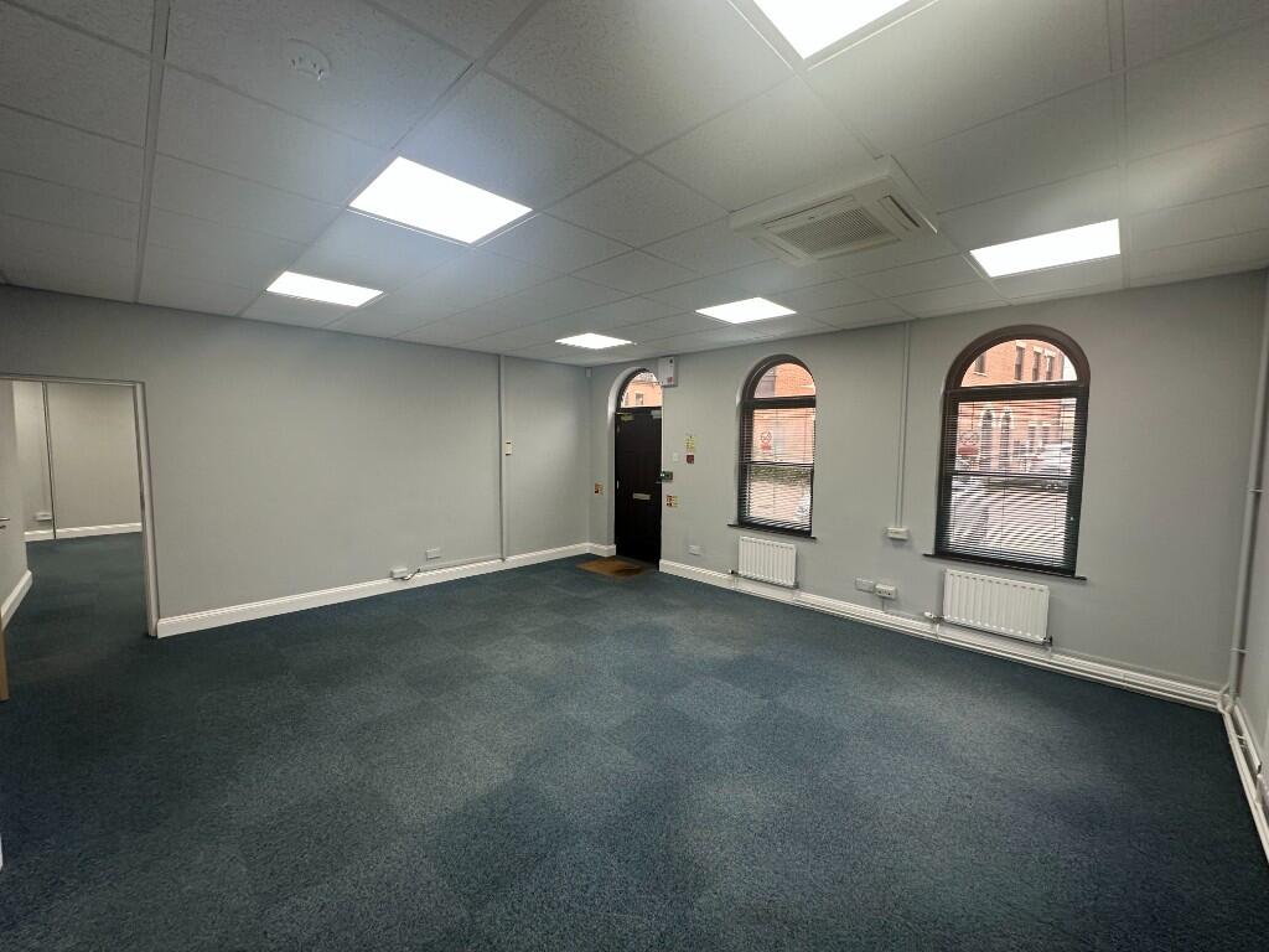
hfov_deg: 102.1
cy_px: 476
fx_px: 513
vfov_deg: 85.7
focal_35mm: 14
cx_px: 634
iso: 160
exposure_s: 1/100
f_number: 2.2
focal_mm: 2.22
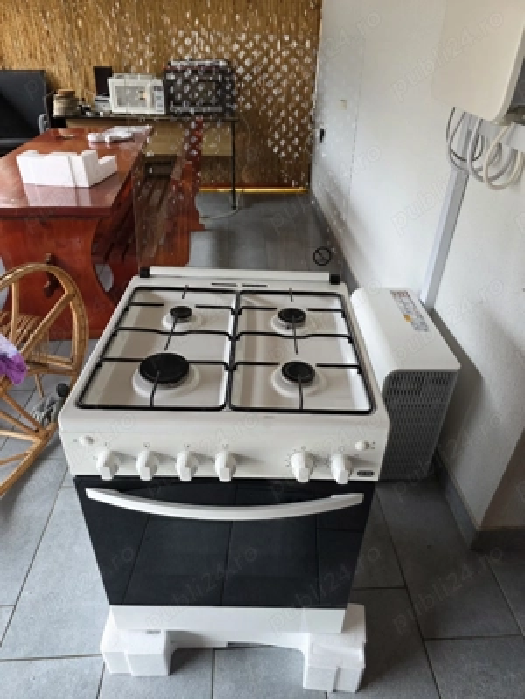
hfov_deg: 58.9
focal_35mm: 23
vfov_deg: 73.9
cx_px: 262
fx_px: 465
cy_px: 350
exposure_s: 1/101
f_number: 1.7
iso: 320
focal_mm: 6.3
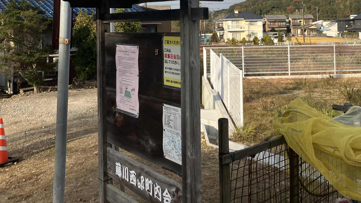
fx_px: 402
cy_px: 18
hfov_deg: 48.1
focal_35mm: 42
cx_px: 218
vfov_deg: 27.3
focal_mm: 3.99
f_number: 1.8
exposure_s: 1/1517
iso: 32
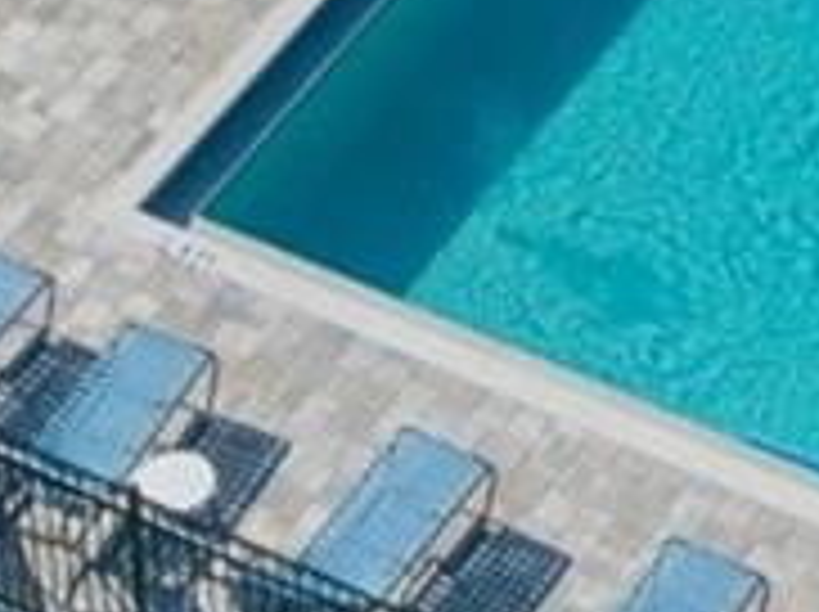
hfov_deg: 9.7
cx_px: 616
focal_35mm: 203
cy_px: -626
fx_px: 4797
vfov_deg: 7.0
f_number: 4.5
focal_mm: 8.8
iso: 100
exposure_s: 1/200
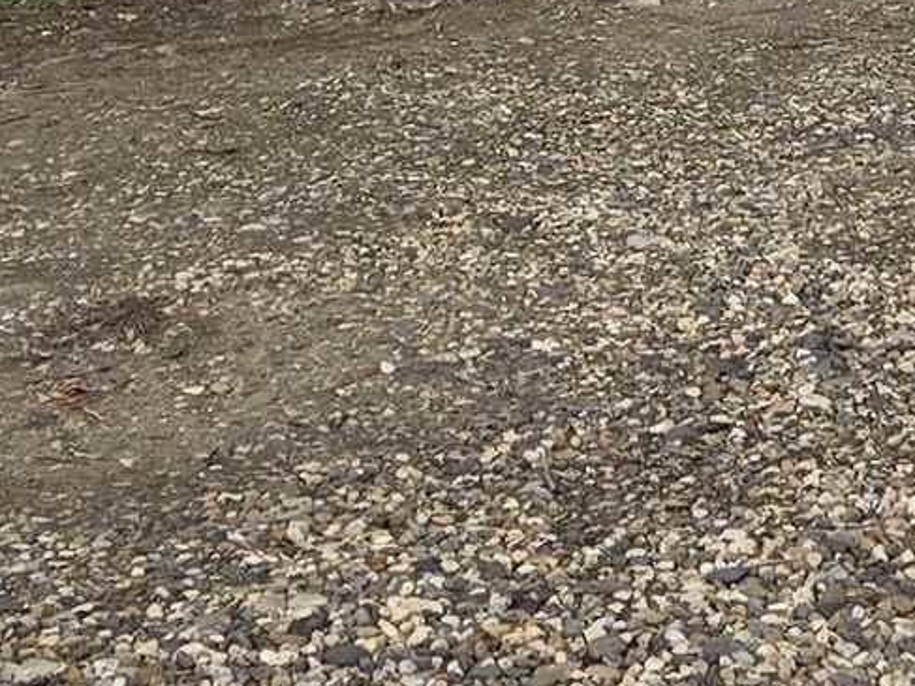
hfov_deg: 13.6
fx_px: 3832
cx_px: 718
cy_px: -686
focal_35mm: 145
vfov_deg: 9.5
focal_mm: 5.4
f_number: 1.8
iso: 25
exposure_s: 1/801
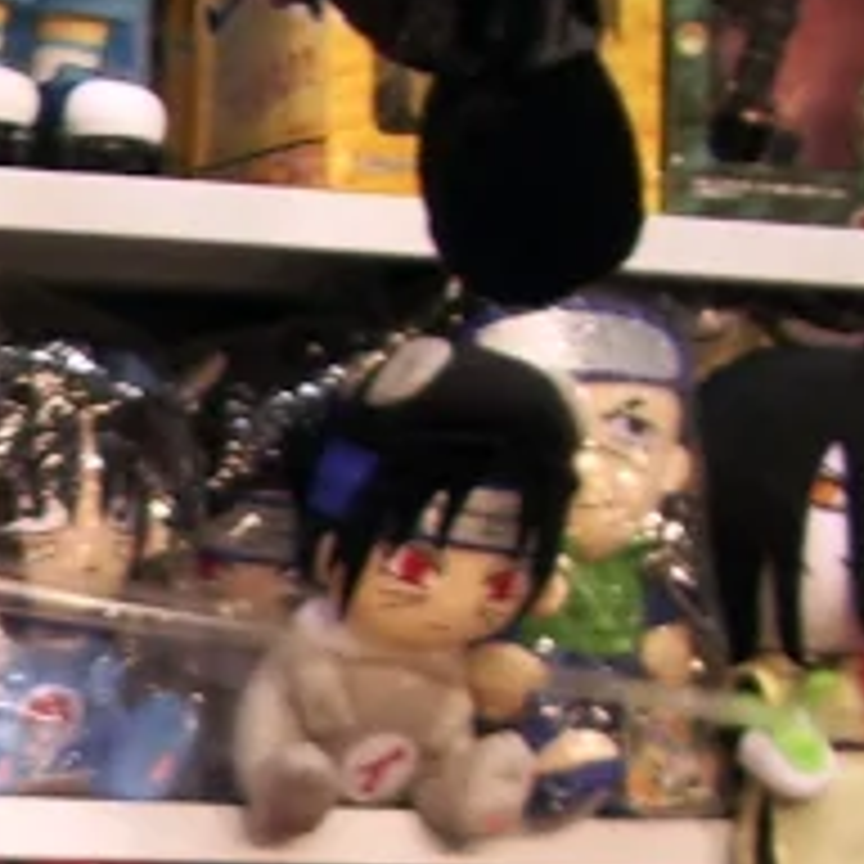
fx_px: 4377
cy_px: 1210
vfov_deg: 10.9
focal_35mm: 155
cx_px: -1098
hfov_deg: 10.1
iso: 100
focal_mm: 5.8
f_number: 2.6
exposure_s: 1/20
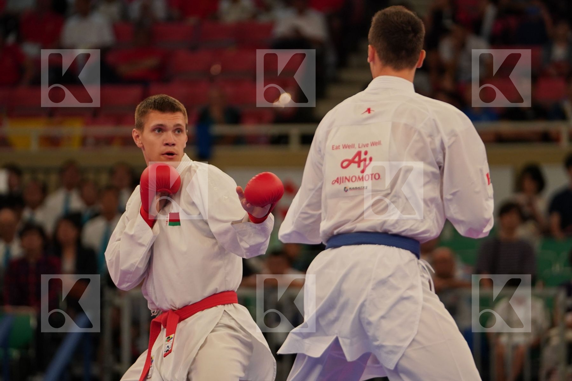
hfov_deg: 7.8
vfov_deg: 5.2
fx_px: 4194
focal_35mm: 264
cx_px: 286
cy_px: 190
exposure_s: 1/1000
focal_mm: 176
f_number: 2.8
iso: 1250
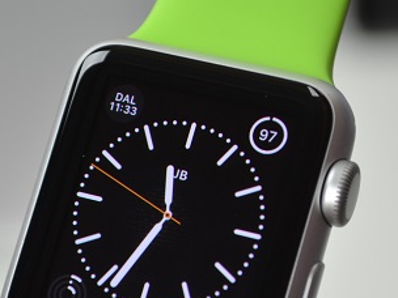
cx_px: 160
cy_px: 203
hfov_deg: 11.5
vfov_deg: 8.6
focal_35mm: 172
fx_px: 1978
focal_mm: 55
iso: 450
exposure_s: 1/60
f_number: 5.6
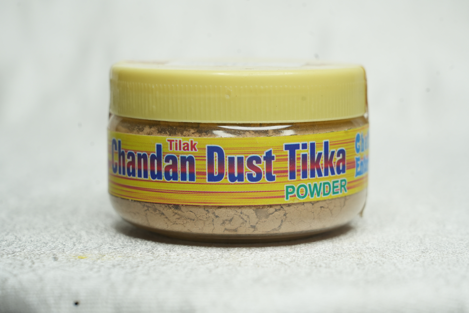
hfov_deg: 19.5
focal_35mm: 105
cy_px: 156
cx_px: 234
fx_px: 1368
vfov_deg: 13.0
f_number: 9
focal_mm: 105
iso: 1000
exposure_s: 1/125
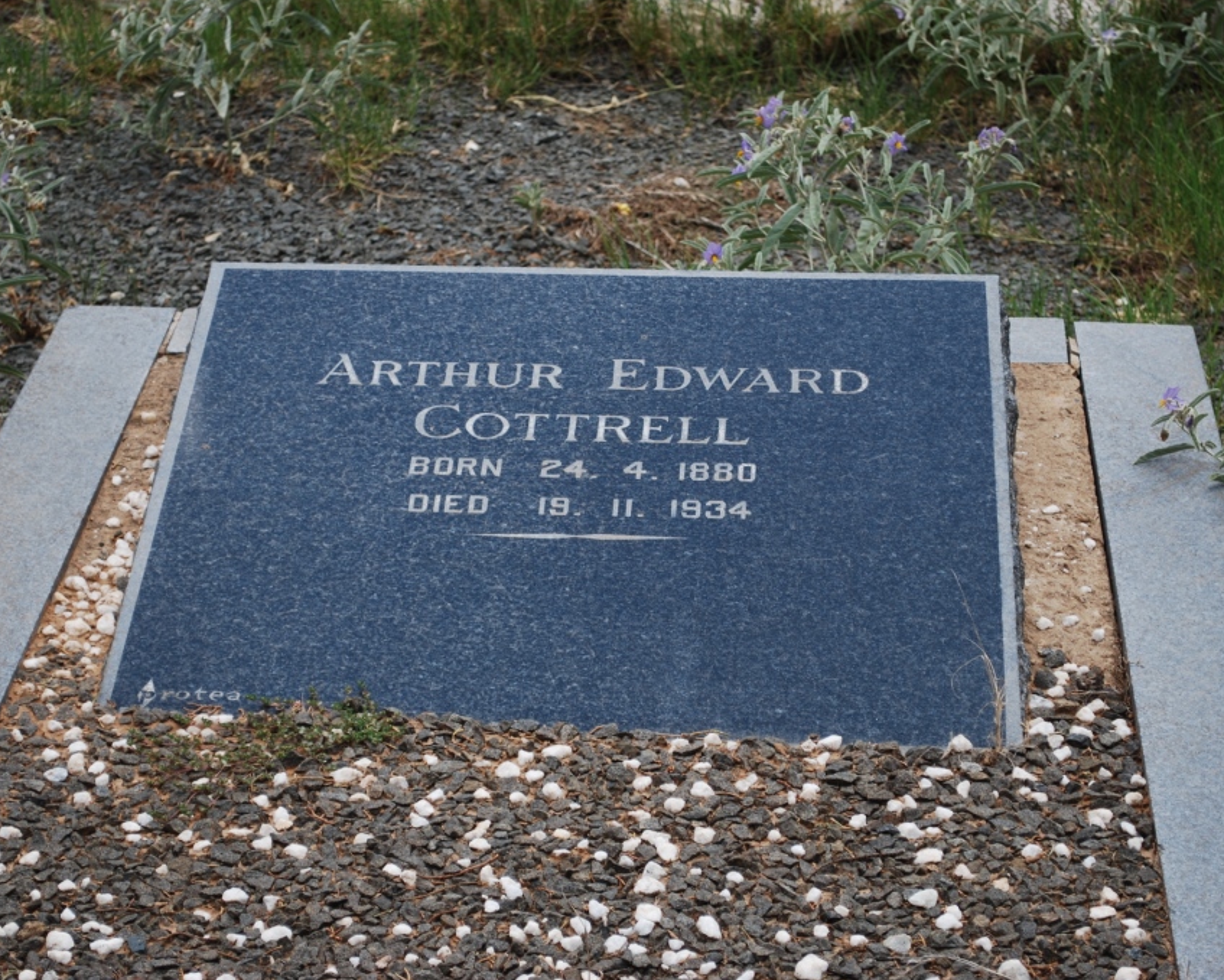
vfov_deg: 16.4
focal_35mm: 94
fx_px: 3391
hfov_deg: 20.5
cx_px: 589
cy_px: 493
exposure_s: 1/160
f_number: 6.3
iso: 100
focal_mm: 55
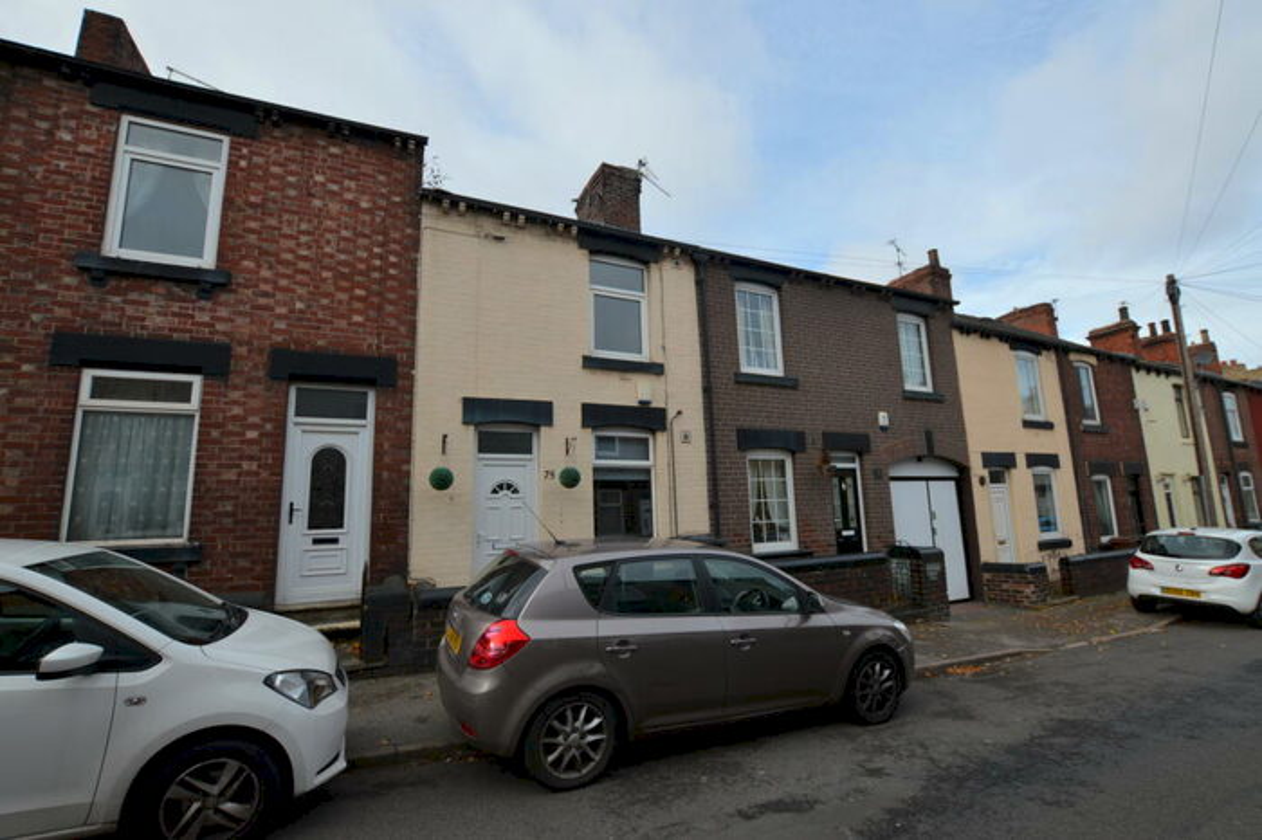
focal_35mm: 15
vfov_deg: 77.3
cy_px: 420
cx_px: 631
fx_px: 526
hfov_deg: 100.4
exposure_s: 1/200
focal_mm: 10
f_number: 7.1
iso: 100
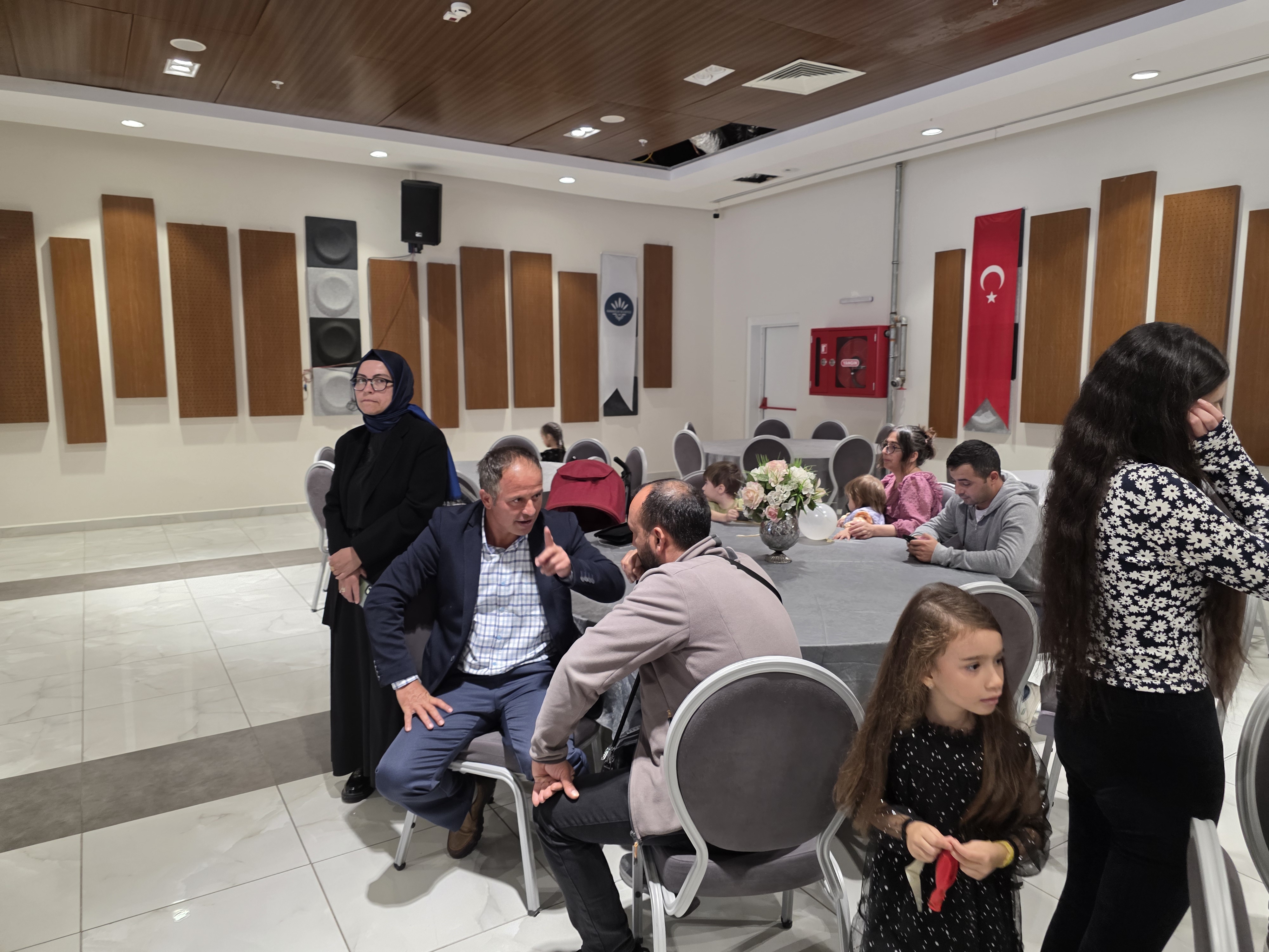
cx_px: 634
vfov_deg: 58.9
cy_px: 476
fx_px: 843
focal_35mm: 23
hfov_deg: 73.9
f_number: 1.7
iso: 320
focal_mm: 6.3
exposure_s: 1/100
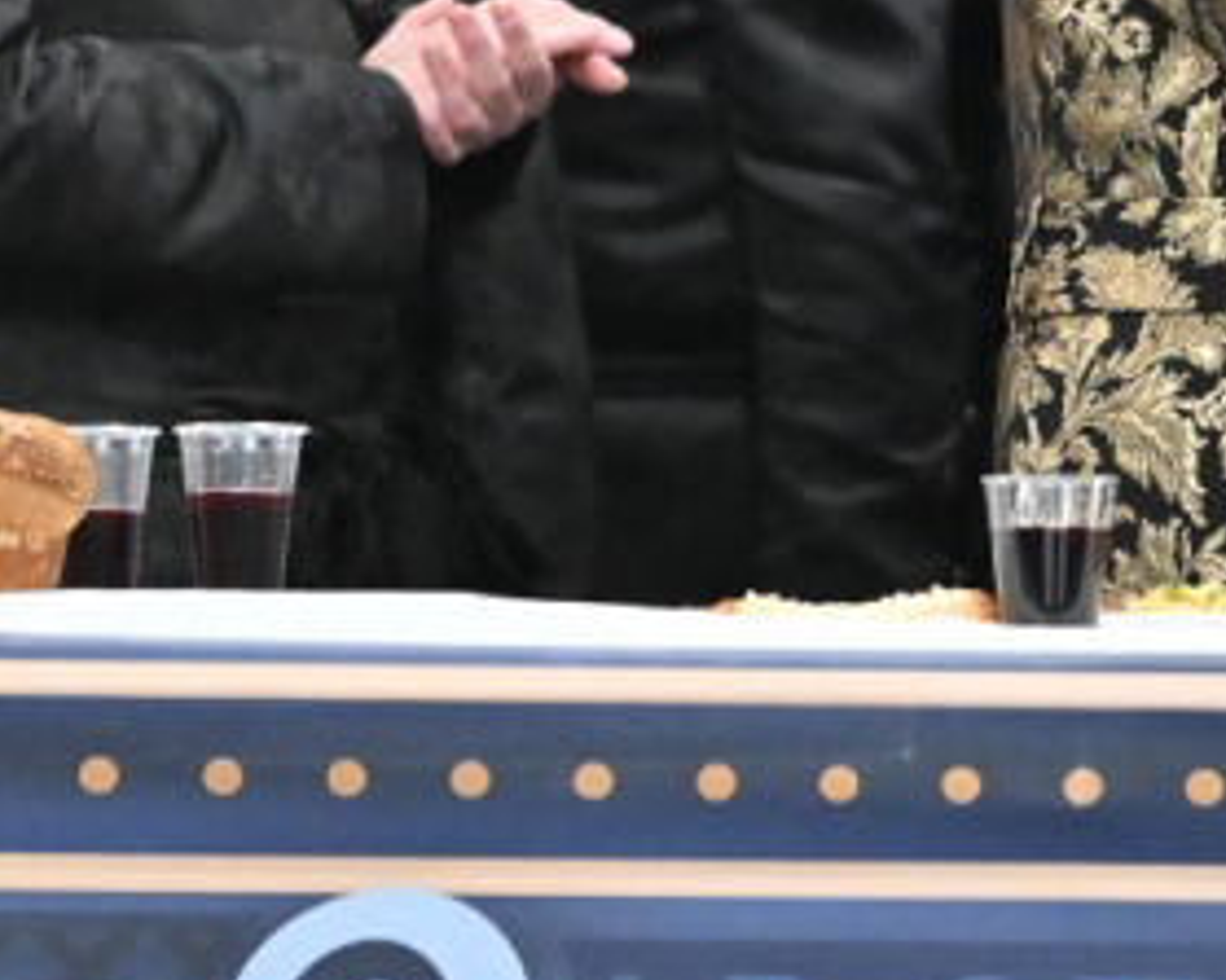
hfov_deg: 1.9
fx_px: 37433
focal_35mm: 1032
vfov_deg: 1.5
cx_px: 2245
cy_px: -22
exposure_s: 1/320
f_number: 2.8
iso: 1250
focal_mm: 200
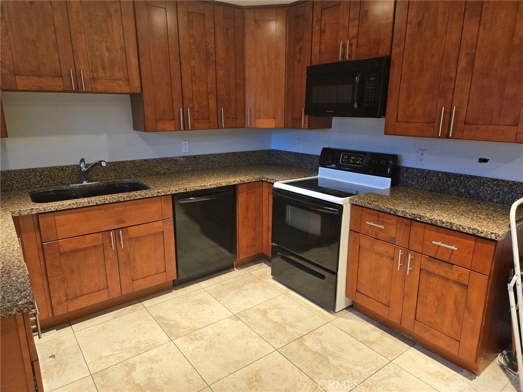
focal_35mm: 23
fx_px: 347
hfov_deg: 73.9
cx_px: 262
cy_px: 196
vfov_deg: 58.9
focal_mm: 5.4
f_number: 1.8
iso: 500
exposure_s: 1/120
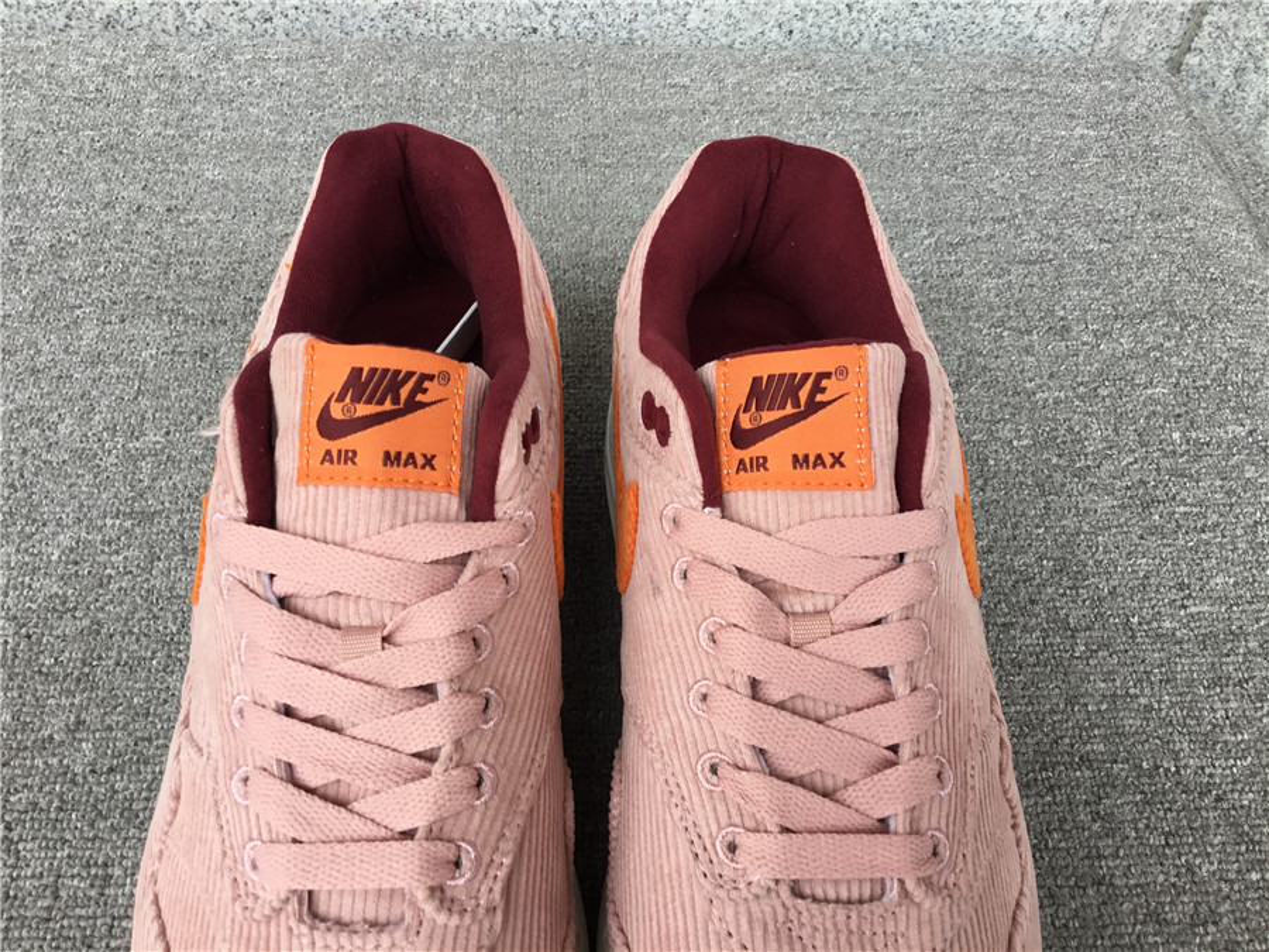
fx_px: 1136
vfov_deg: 45.4
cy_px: 476
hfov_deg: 58.4
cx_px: 634
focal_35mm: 31
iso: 25
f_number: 2.4
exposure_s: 1/50
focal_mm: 3.3
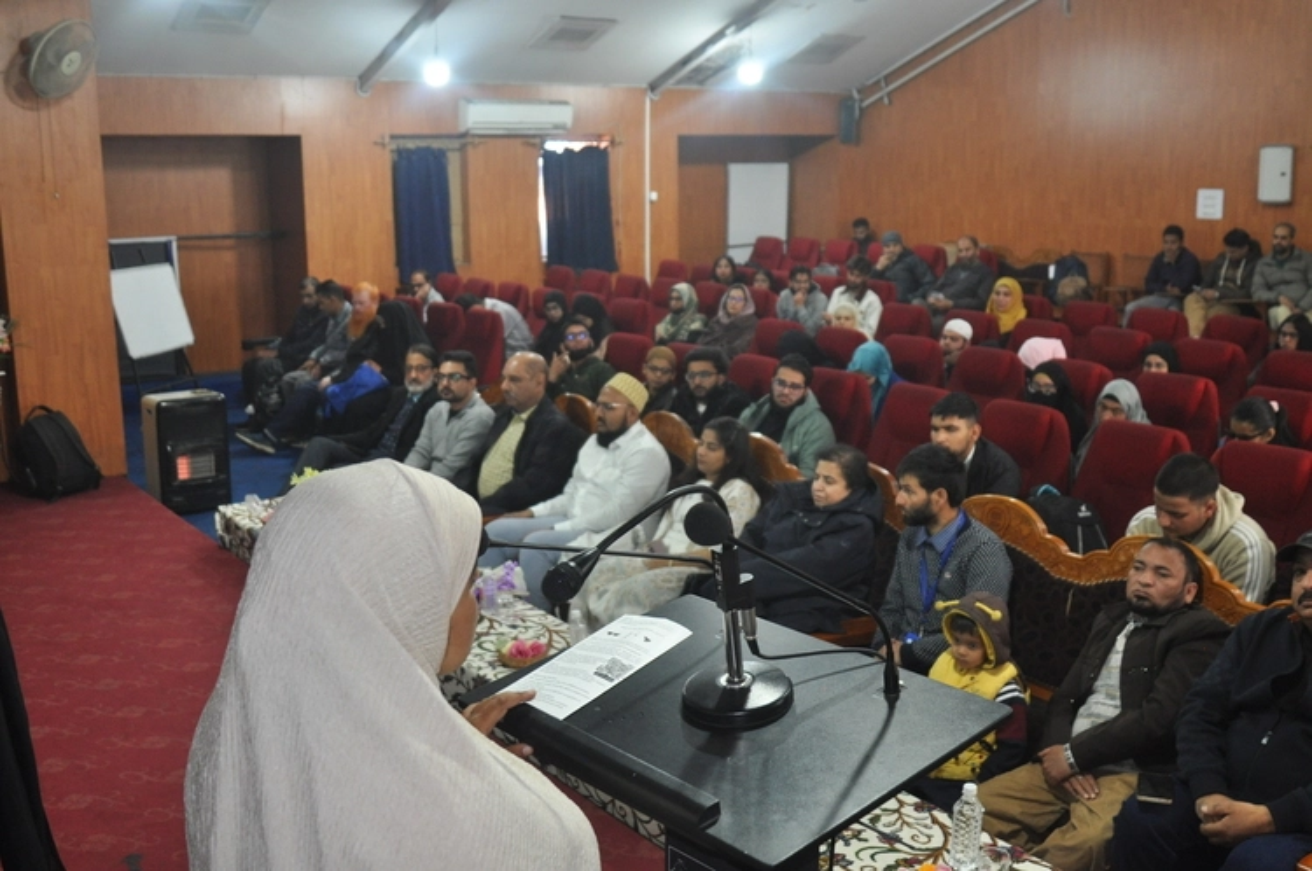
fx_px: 1310
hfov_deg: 53.2
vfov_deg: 36.8
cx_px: 656
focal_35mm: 36
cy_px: 436
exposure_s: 1/60
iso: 800
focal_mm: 24
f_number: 3.5
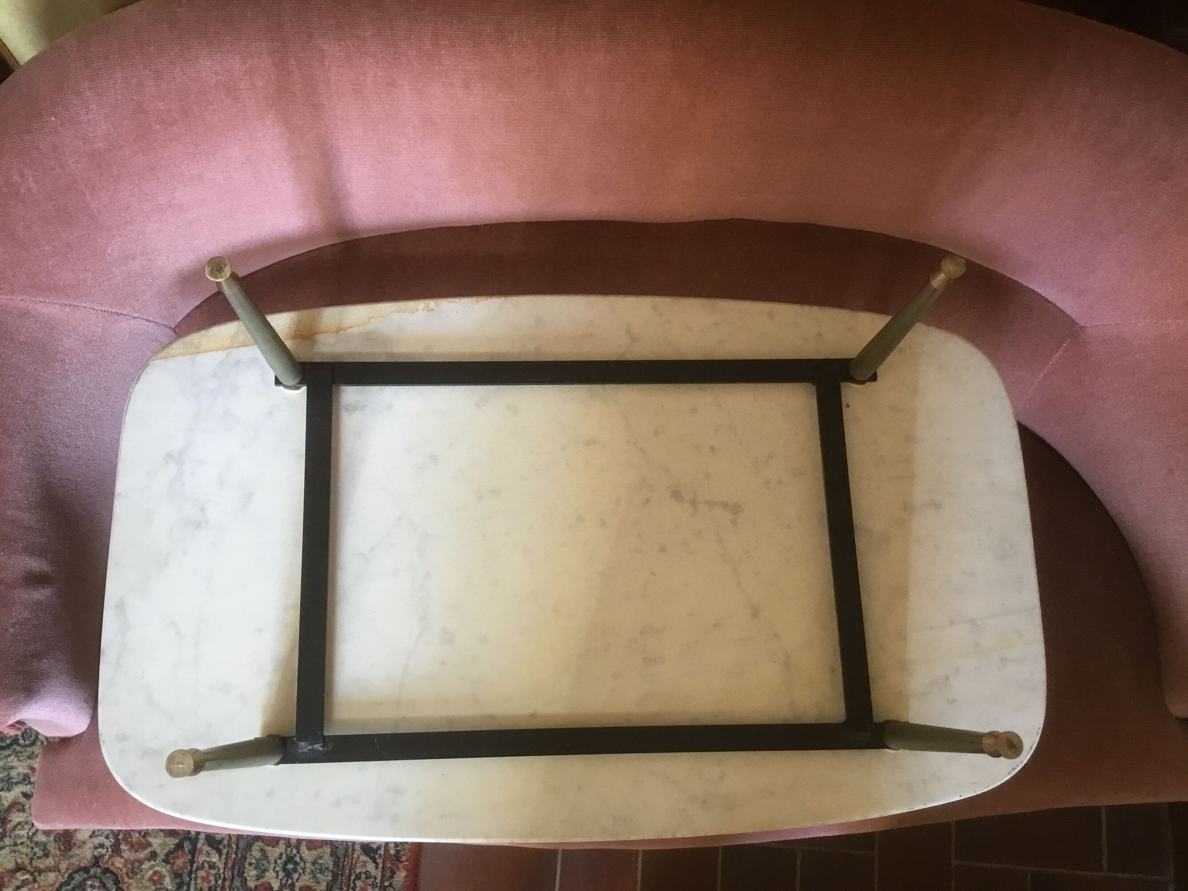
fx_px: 1064
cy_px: 446
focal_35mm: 31
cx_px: 594
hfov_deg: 58.4
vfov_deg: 45.4
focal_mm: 3.3
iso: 100
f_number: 2.4
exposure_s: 1/33
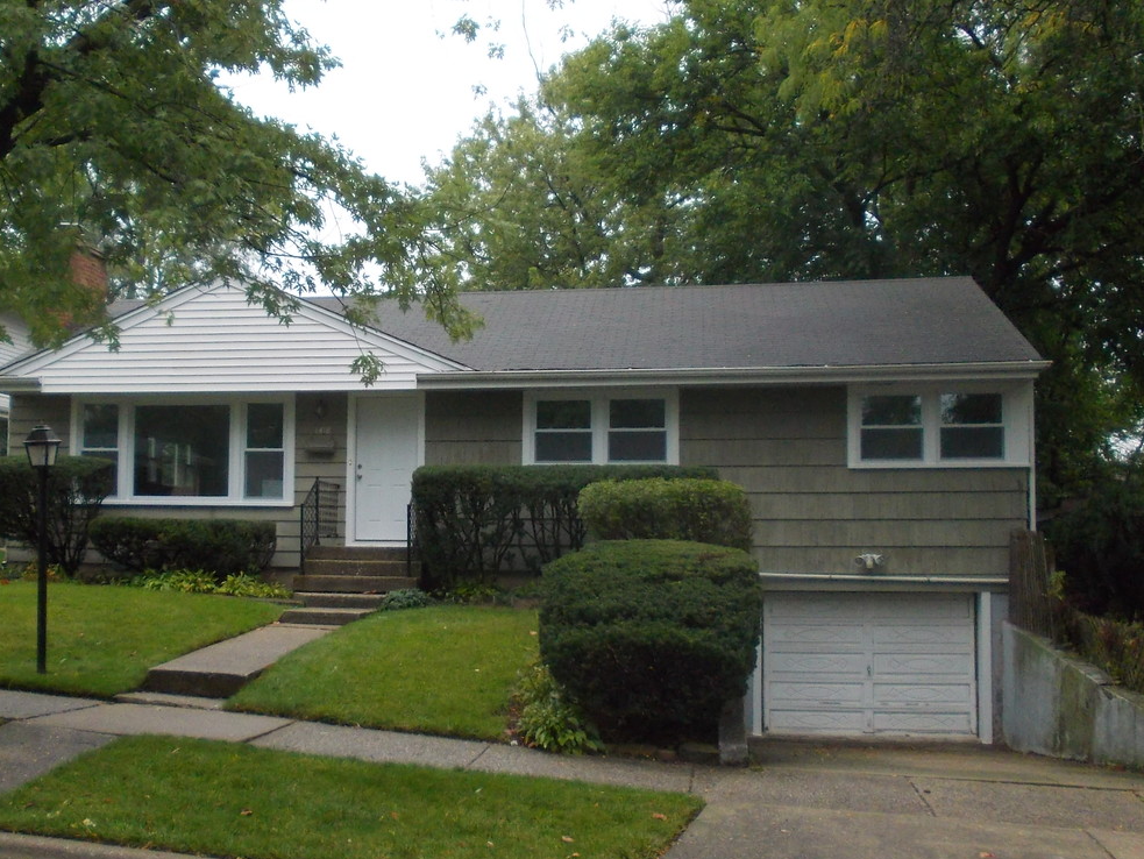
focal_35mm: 41
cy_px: 480
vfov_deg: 35.1
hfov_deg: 45.4
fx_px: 1355
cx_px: 427
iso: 160
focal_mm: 4
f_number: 2.7
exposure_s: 1/250
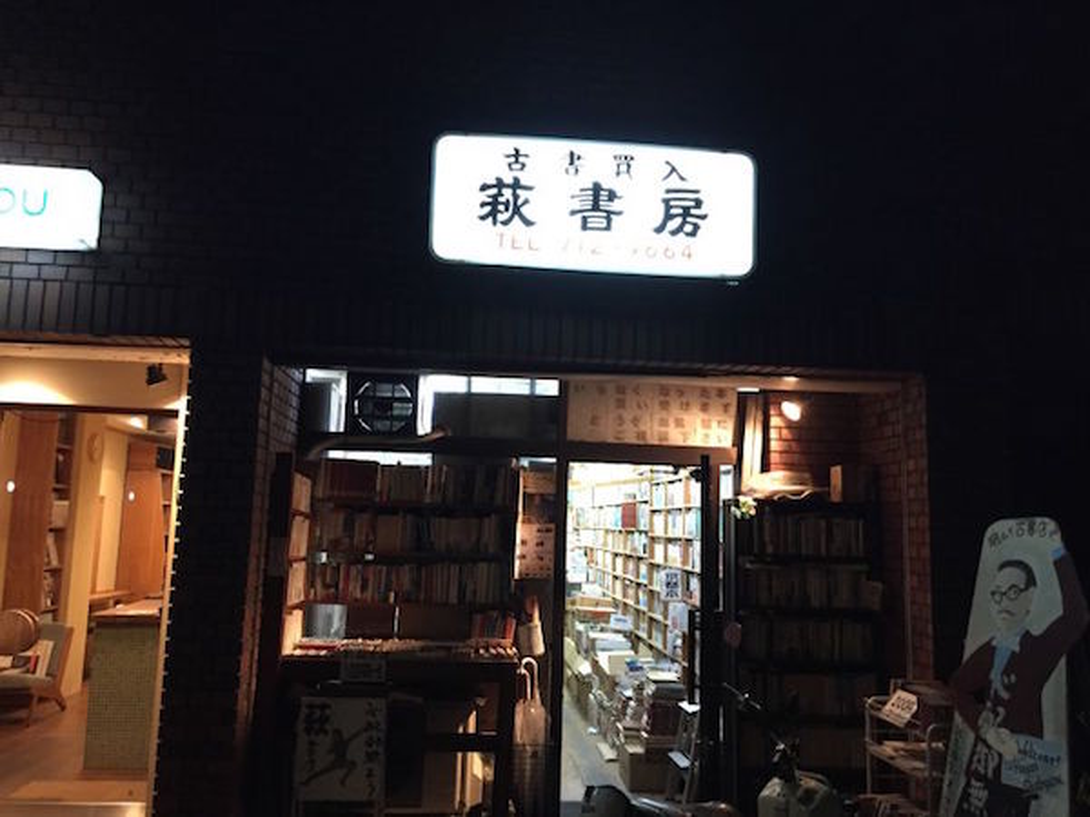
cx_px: 545
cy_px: 408
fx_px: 913
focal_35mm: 29
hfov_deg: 61.7
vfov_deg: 48.2
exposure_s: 1/24
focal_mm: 4.15
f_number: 2.2
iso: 250
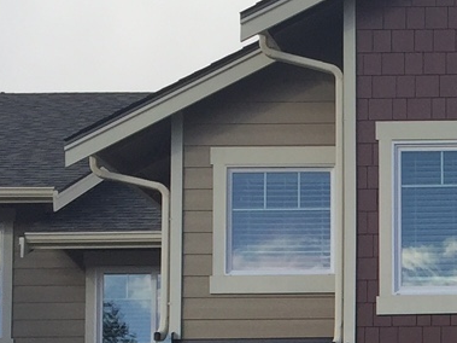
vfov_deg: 11.4
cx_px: 652
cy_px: 505
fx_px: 1650
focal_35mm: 125
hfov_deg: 14.8
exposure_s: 1/942
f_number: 2.2
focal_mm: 4.15
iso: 32
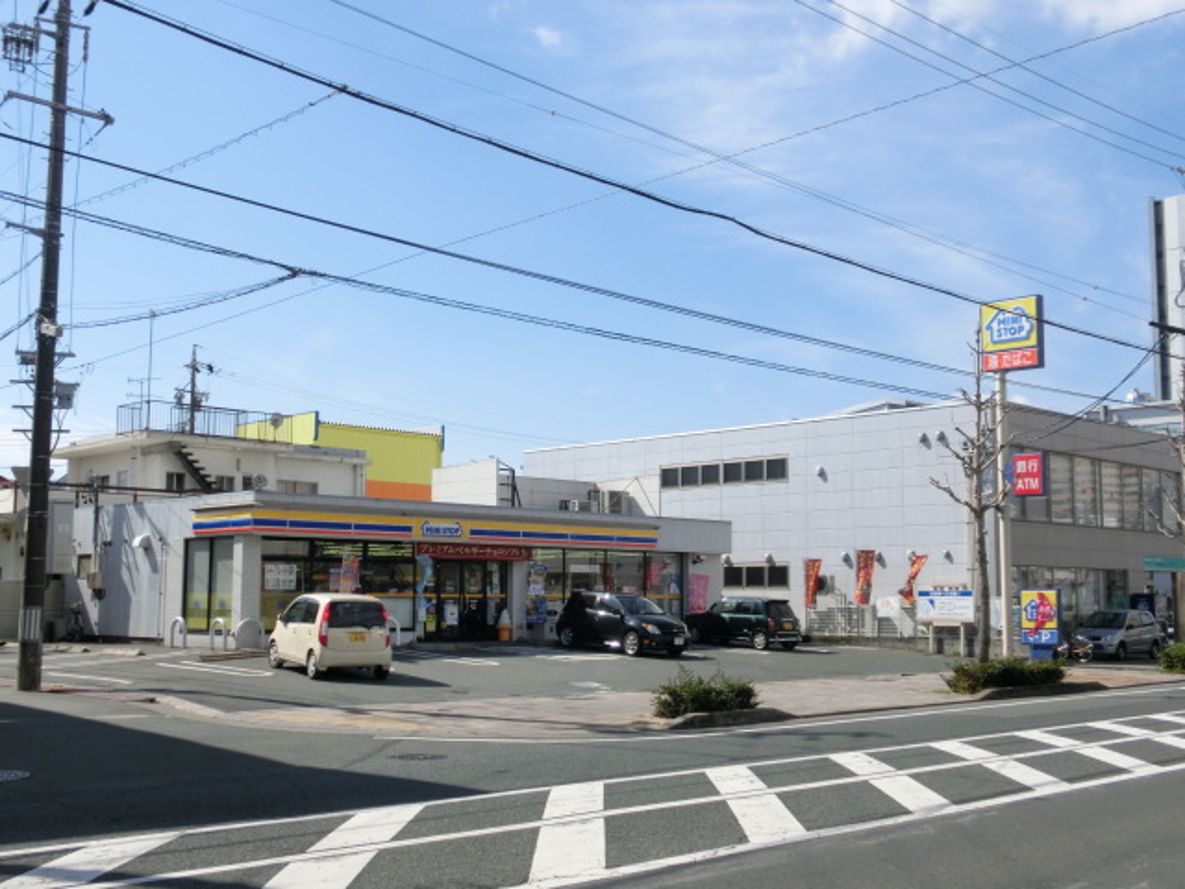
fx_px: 1301
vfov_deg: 37.7
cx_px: 592
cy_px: 444
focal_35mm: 38
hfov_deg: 49.0
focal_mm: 6.67
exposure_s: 1/1000
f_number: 3.9
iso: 80
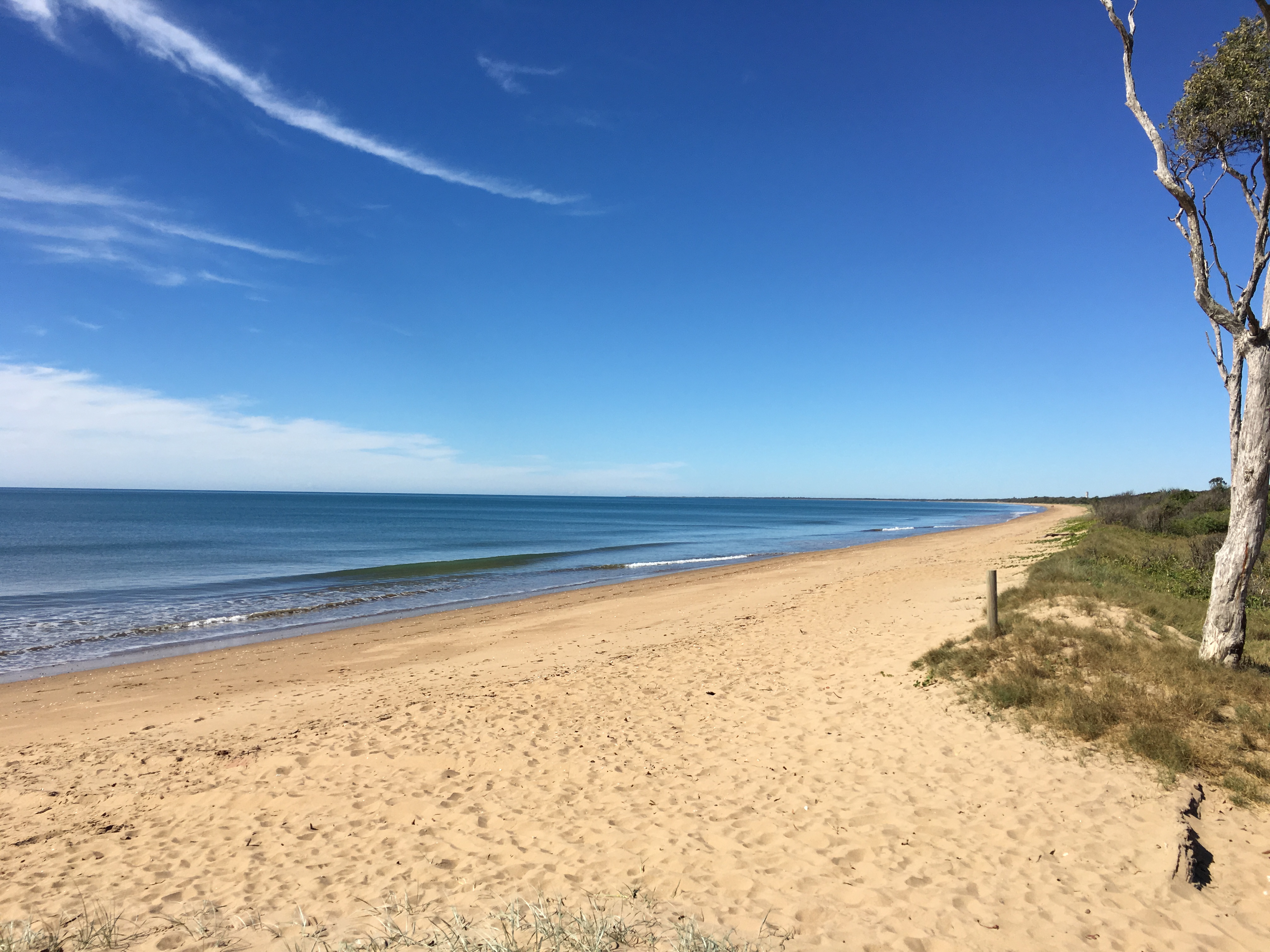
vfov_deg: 48.2
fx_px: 1064
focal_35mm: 29
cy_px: 476
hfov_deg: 61.7
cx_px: 635
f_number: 2.2
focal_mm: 4.15
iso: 25
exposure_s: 1/2564
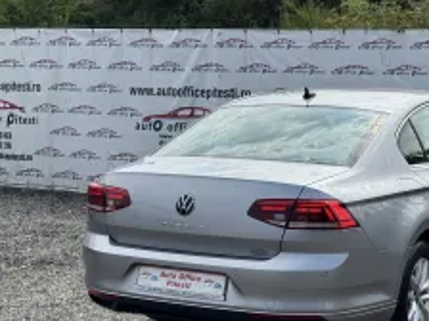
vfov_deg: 19.1
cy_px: 201
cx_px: 310
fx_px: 954
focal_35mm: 77
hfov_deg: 25.1
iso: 64
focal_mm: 6.76
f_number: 1.78
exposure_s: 1/4310
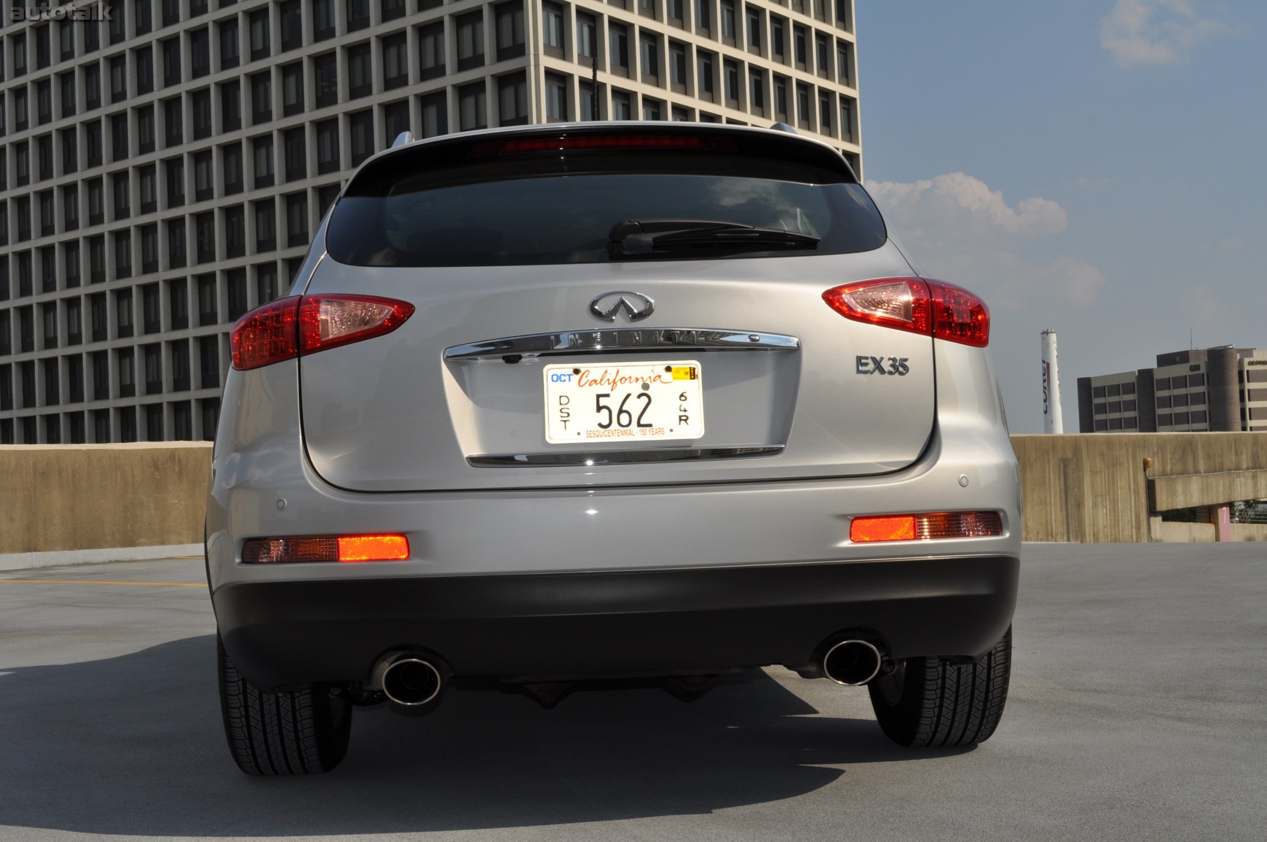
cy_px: 421
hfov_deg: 43.6
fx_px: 1582
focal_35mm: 45
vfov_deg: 29.8
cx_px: 634
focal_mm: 30
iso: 200
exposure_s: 1/200
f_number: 16
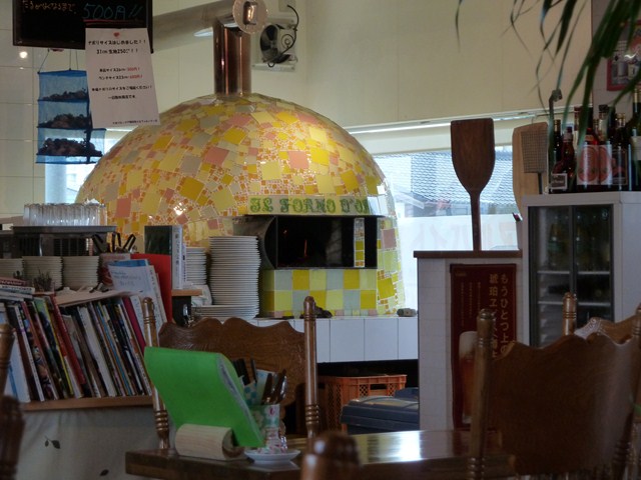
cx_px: 320
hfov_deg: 17.7
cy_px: 240
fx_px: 2055
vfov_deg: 13.3
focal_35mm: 111
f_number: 4.4
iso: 250
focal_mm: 18.2
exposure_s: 1/50
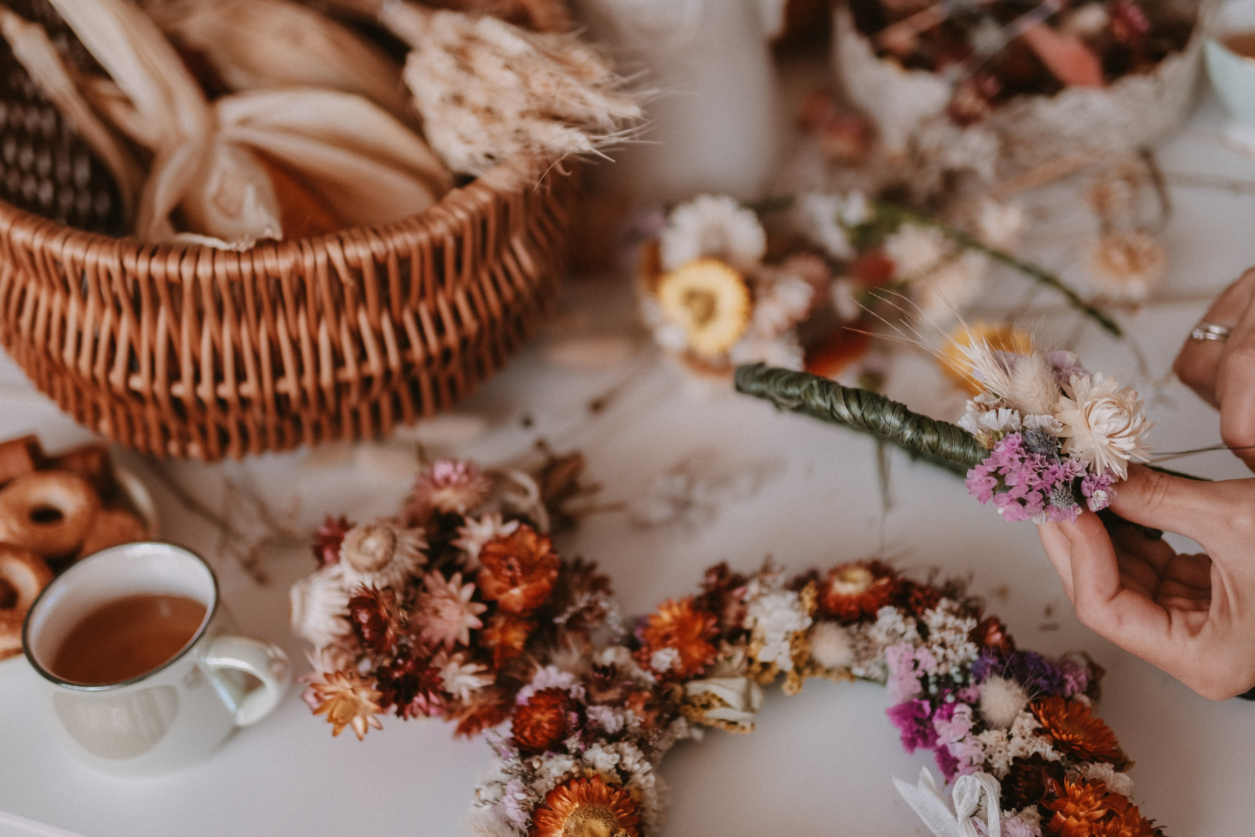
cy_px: 418
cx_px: 628
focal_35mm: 45
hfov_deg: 43.6
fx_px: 1569
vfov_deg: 29.9
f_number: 1.4
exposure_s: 1/250
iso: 200
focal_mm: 30
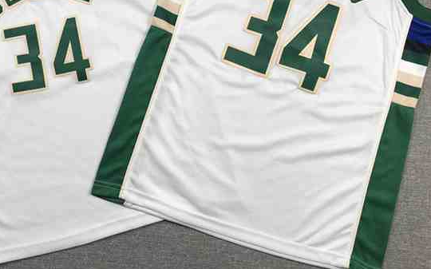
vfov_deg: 28.5
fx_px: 517
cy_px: 53
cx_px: 171
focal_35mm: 44
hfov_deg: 45.0
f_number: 1.8
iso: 20
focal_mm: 3.99
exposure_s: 1/119
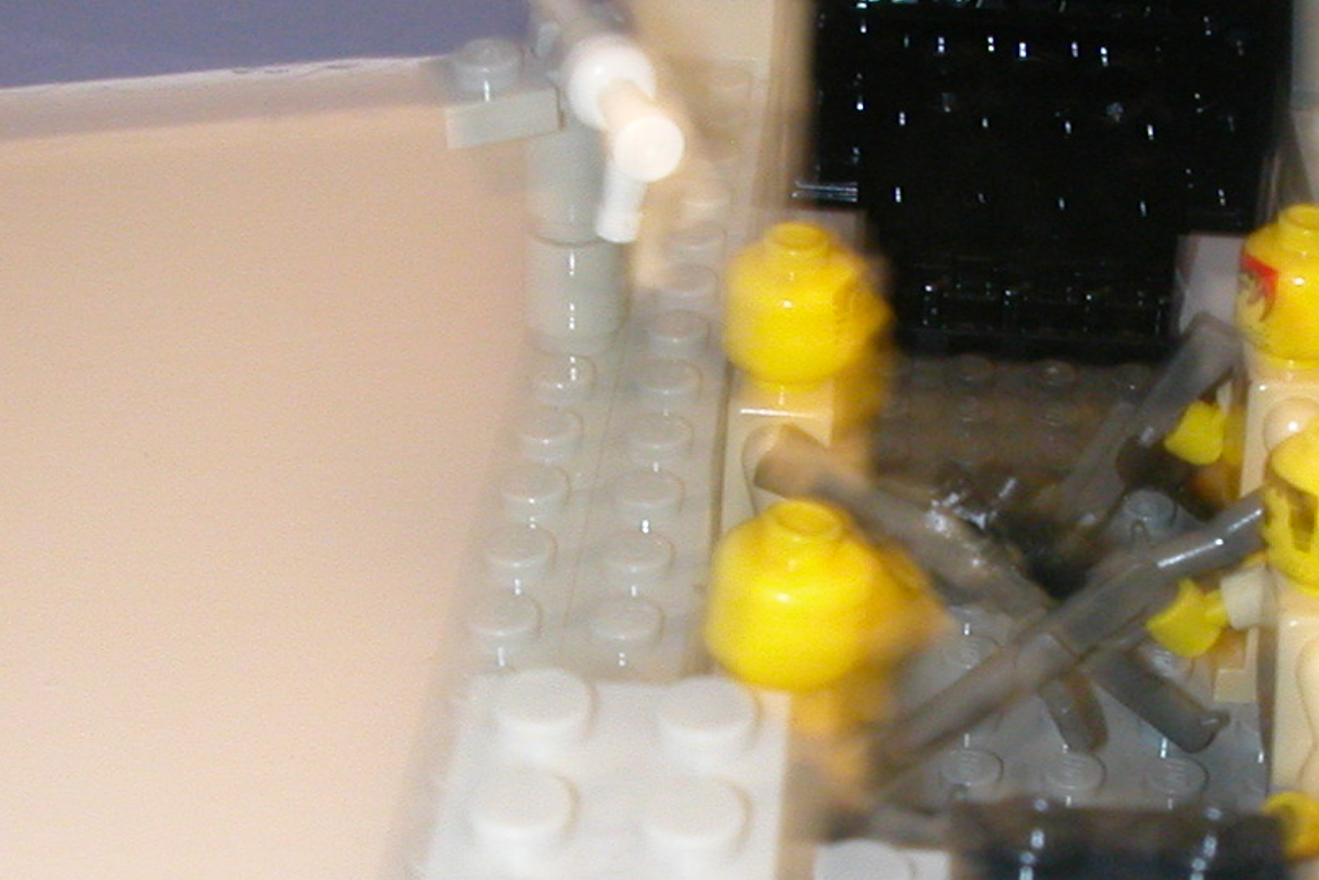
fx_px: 2784
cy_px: 768
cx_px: 1005
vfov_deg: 17.7
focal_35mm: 76
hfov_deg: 26.3
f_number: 4.5
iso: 200
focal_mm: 5.6
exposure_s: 1/1.2
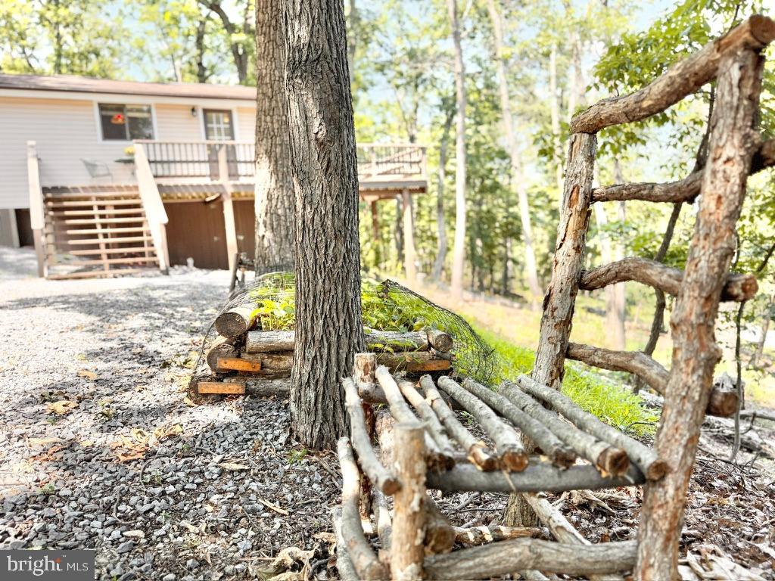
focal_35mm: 24
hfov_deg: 71.6
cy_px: 290
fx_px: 537
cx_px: 388
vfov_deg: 56.8
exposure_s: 1/481
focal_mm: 6.76
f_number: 1.78
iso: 100
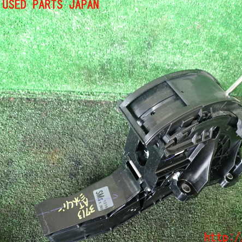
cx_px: 164
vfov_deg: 46.0
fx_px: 285
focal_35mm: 36
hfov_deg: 45.3
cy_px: 122
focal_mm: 5.4
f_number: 2.3
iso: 320
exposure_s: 1/30
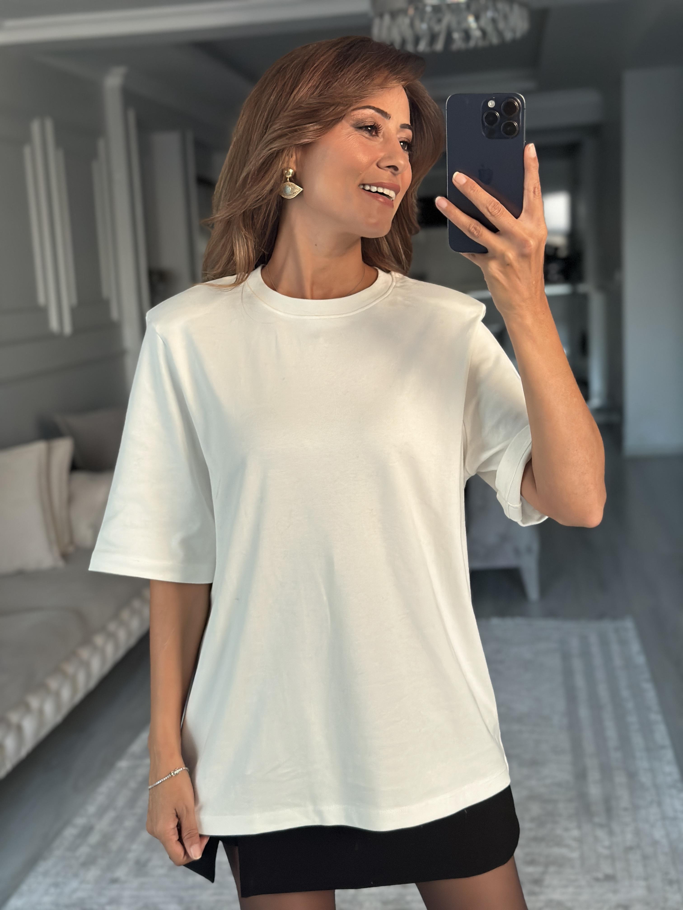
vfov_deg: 39.7
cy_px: 455
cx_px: 342
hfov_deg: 30.3
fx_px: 1263
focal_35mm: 48
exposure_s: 1/60
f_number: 1.78
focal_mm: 6.86
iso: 320
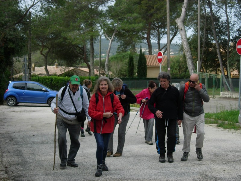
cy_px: 90
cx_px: 120
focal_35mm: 72
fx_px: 501
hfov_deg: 27.0
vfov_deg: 20.4
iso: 64
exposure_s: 1/443
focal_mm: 14.9
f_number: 3.7
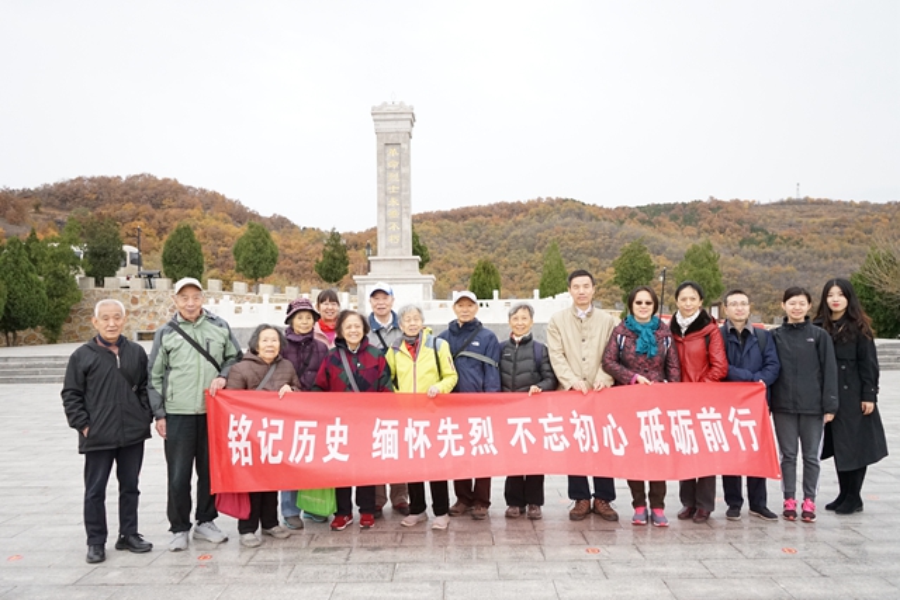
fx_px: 700
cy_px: 300
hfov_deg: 65.5
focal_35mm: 28
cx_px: 450
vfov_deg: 46.4
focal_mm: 28
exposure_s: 1/3200
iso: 4000
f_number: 4.5
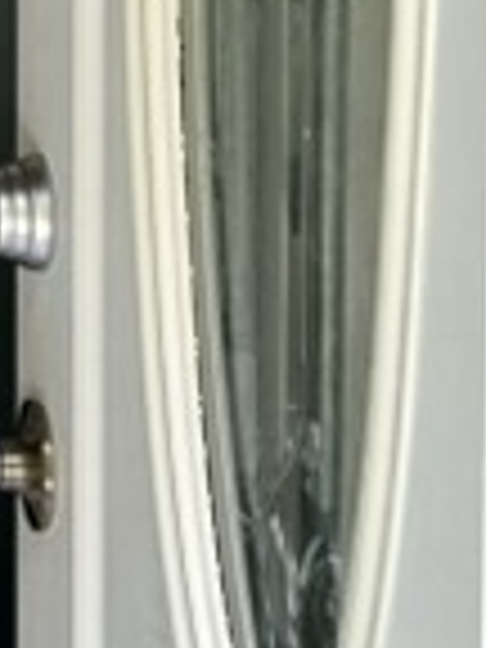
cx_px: -644
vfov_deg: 11.2
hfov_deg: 8.1
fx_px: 3201
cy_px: -243
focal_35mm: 171
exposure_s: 1/173
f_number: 1.78
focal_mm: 6.86
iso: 64
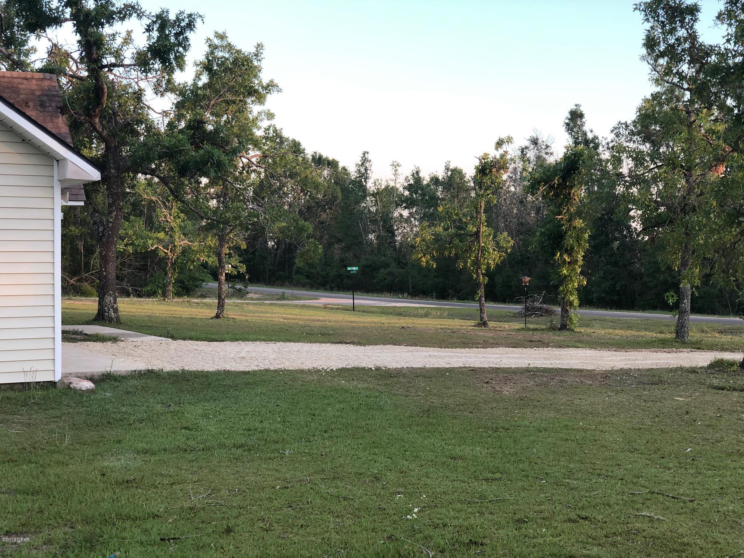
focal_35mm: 52
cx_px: 372
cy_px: 279
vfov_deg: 28.0
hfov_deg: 36.8
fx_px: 1118
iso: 25
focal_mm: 6
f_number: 2.4
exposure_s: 1/120
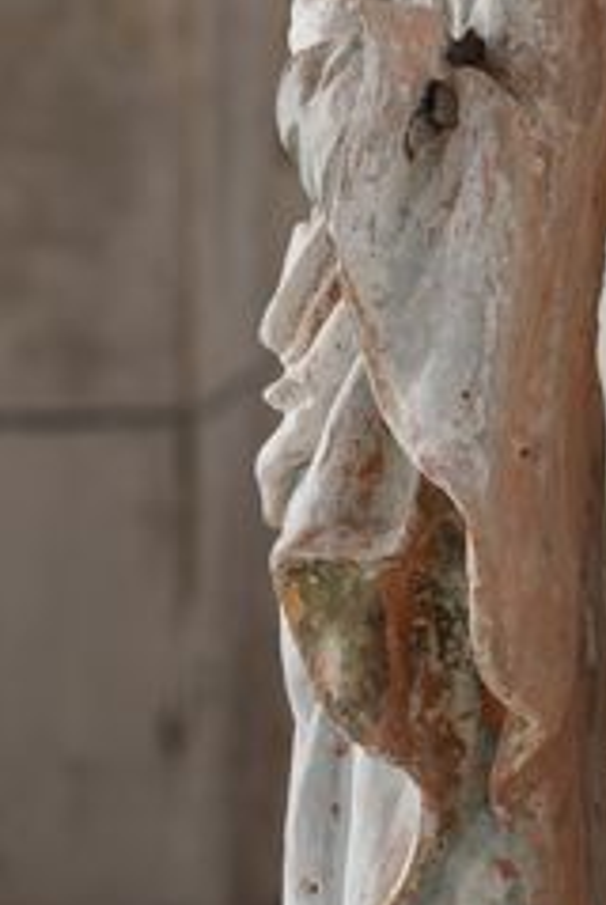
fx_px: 13267
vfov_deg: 3.9
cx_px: 214
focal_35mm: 527
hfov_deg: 2.6
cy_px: 462
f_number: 6.3
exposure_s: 2.5
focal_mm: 180
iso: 64
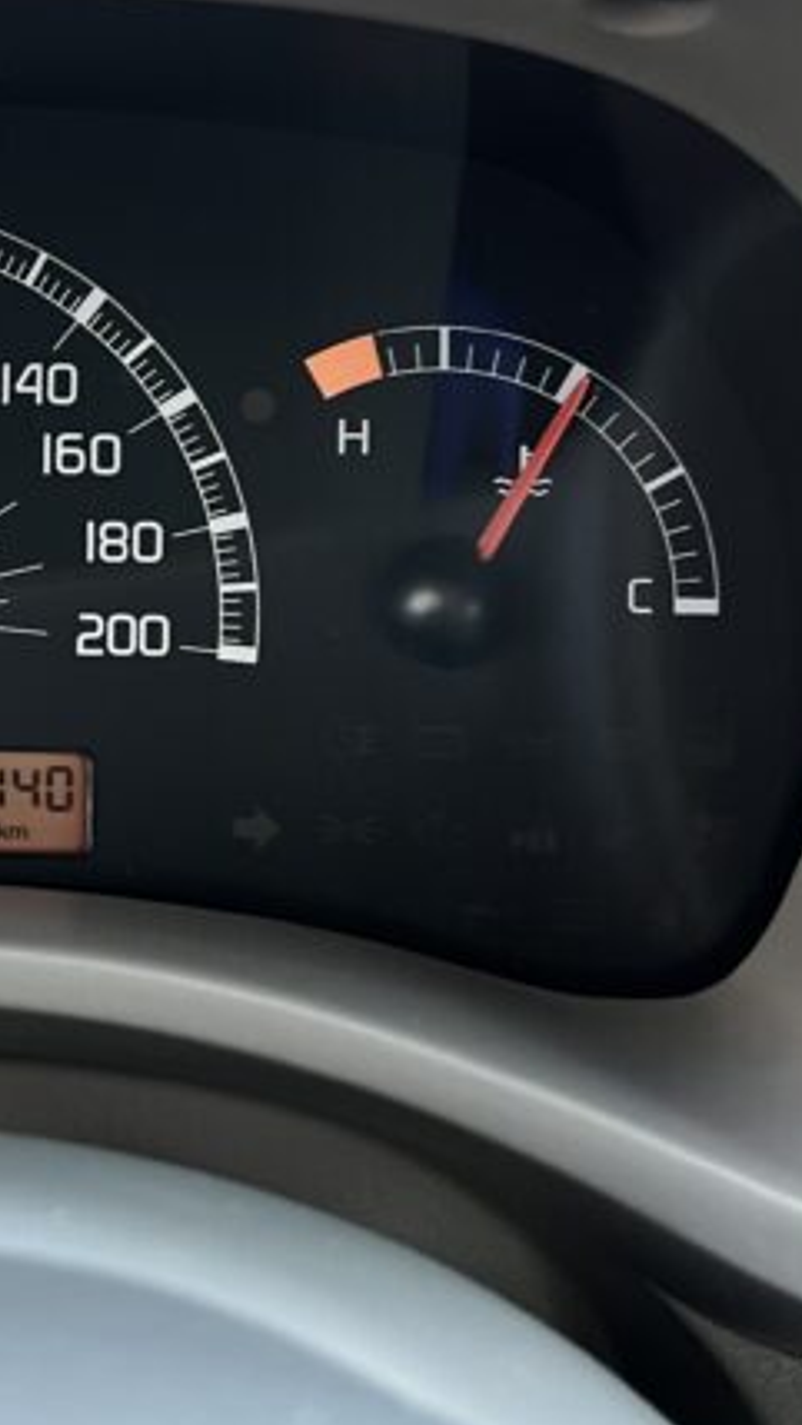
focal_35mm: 53
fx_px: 2002
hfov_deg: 21.1
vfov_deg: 38.9
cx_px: -166
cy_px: 539
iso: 125
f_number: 1.5
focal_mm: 5.7
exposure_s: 1/60
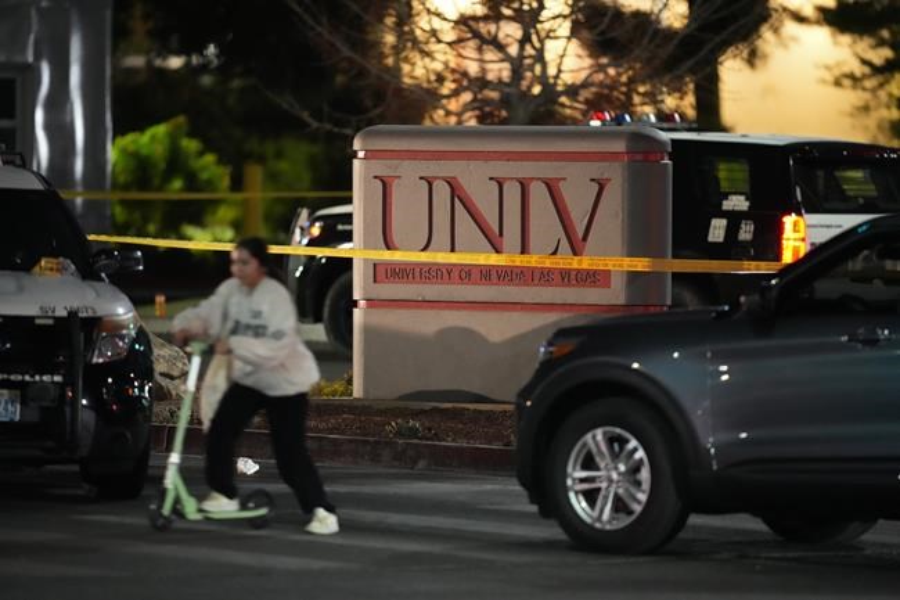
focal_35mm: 400
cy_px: 300
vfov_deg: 3.4
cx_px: 450
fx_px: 9997
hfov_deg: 5.2
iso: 12800
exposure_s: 1/60
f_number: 2.8
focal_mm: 400
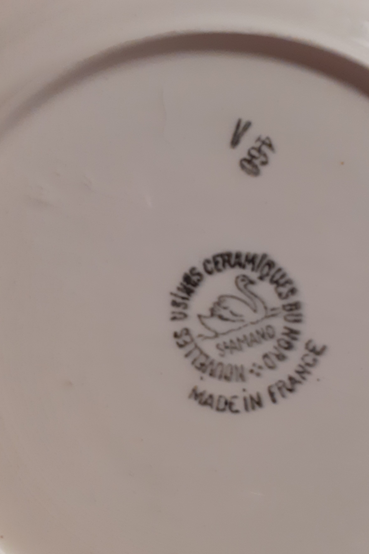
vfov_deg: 56.9
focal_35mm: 33
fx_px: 507
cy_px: 321
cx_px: 240
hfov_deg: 39.6
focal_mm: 3.6
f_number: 1.9
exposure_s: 1/25
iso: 200
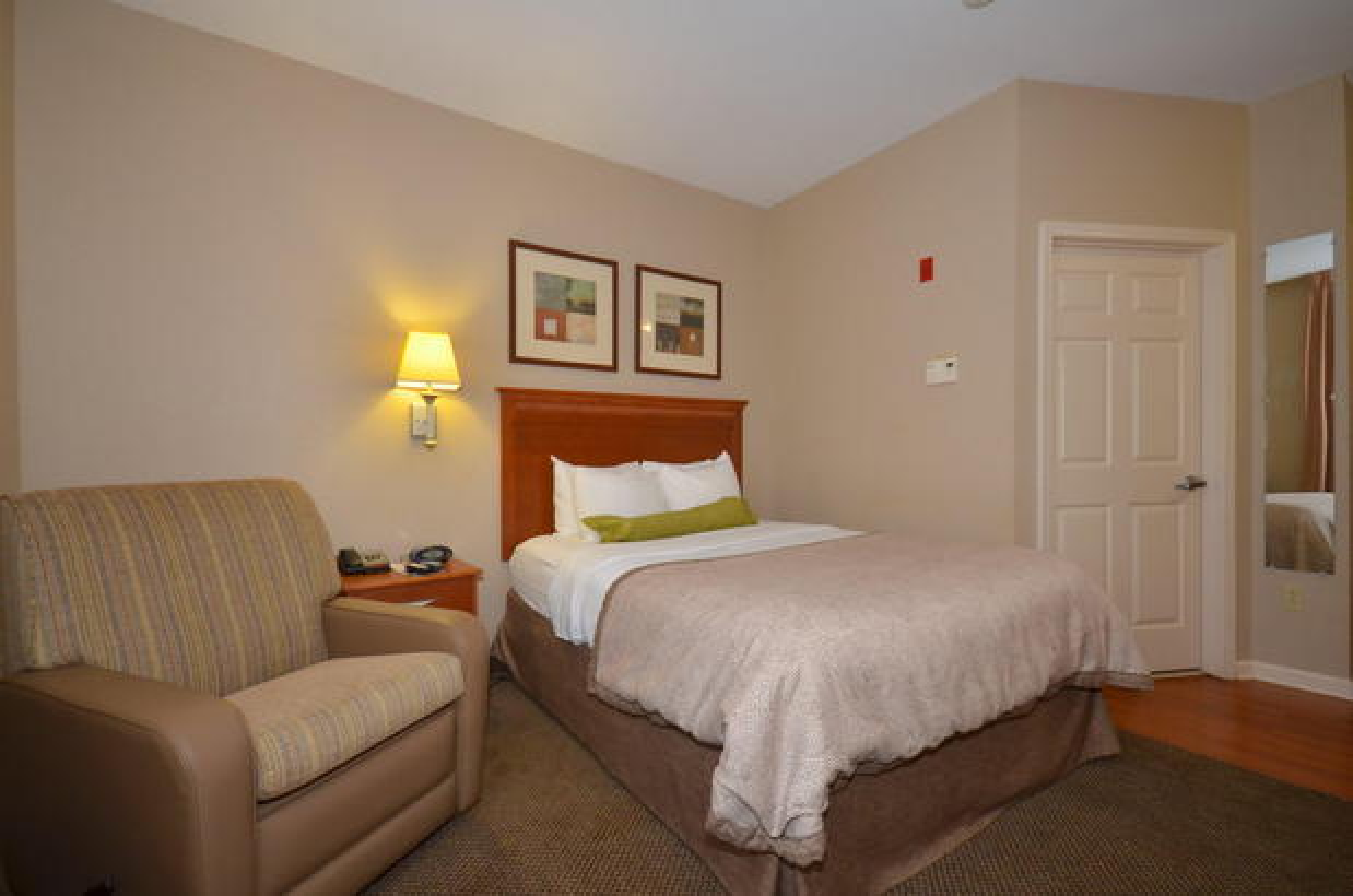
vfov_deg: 77.1
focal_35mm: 15
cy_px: 448
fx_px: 563
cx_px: 676
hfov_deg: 100.5
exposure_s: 1/40
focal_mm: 10
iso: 250
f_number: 5
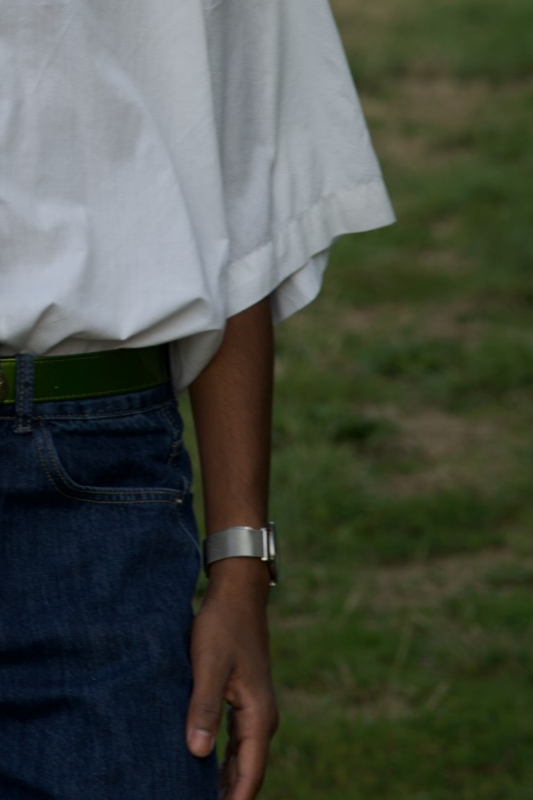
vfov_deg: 7.5
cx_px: -120
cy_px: 44
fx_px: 6112
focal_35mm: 275
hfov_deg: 5.0
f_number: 7.1
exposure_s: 1/200
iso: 125
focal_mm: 105
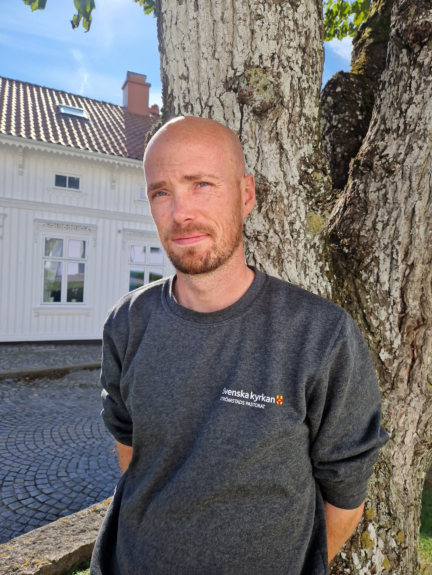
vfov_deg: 73.9
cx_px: 216
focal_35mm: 23
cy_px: 288
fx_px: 383
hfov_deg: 58.9
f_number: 1.8
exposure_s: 1/1256
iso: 50
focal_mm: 5.4
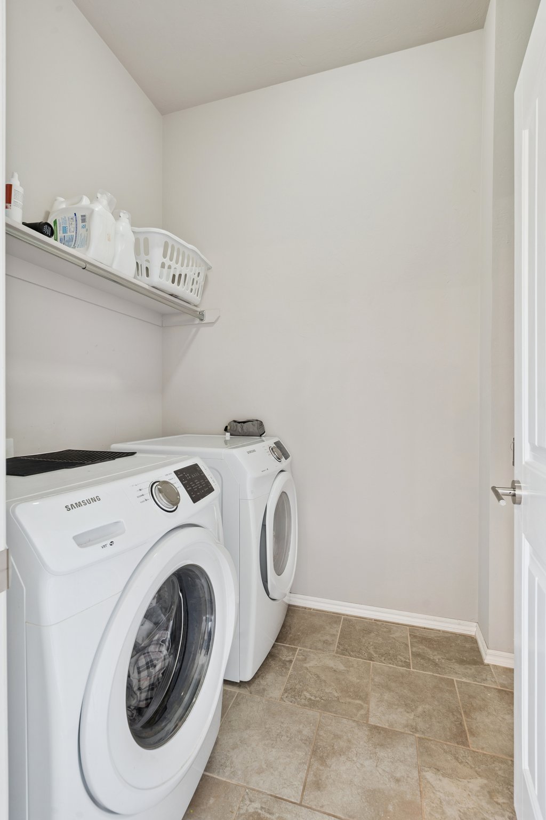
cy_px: 410
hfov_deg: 73.7
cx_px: 273
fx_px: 364
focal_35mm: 16
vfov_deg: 96.7
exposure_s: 1/6
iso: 200
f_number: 8
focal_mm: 16
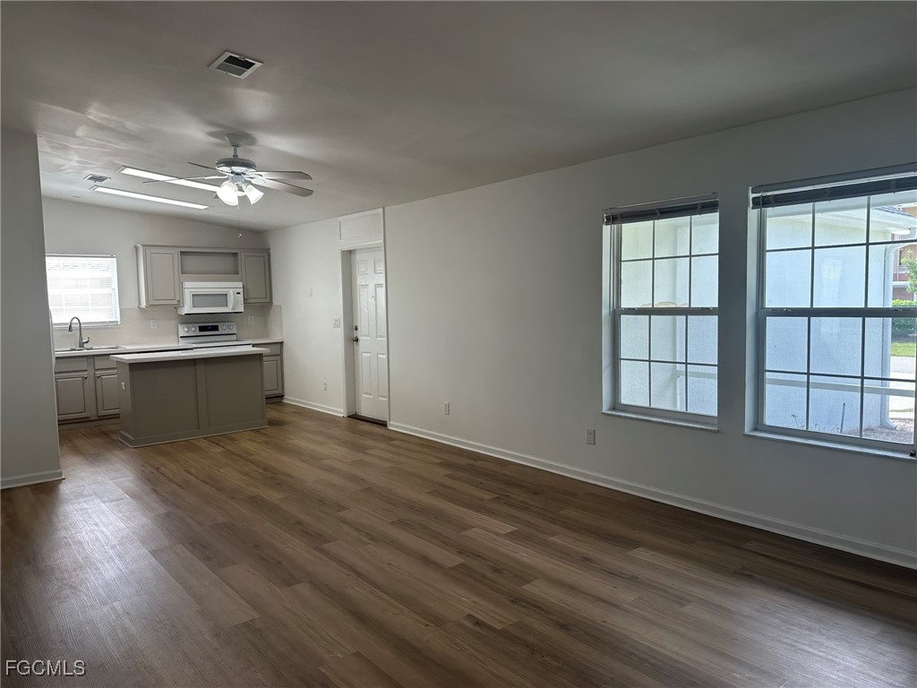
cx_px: 458
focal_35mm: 24
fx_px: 636
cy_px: 344
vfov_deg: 56.8
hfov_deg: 71.6
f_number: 1.78
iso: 64
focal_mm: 6.86
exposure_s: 1/120
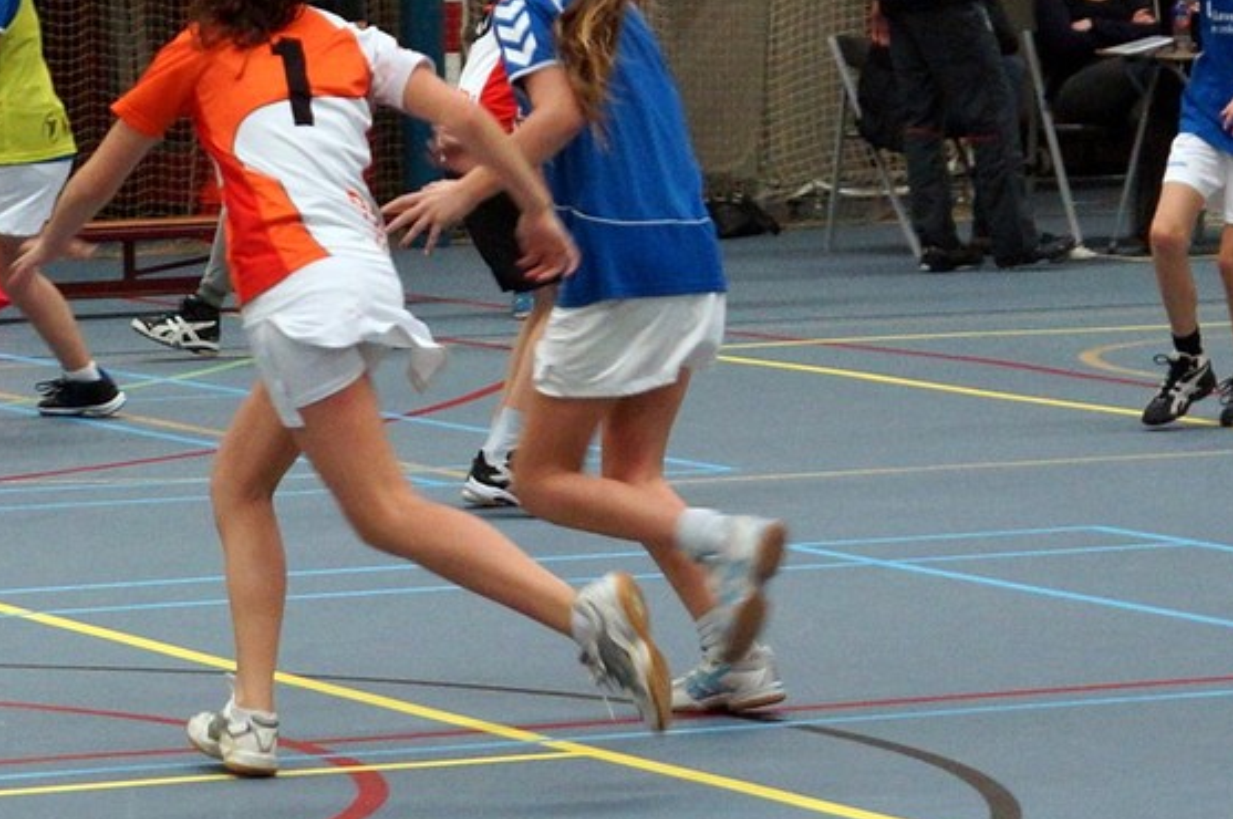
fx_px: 4721
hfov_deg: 14.8
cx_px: 376
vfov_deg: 9.9
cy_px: 101
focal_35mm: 138
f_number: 2.8
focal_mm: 50
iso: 1250
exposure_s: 1/200
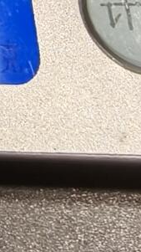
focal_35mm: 150
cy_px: -91
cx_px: -145
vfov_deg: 13.7
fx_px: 998
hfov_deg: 7.7
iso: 160
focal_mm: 2.32
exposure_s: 1/50
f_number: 2
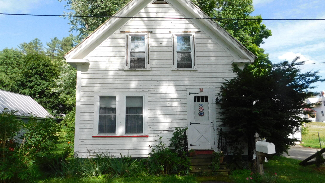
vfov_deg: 44.3
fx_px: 224
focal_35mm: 26
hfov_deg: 71.9
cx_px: 165
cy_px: 100
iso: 125
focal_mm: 4
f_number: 3
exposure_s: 1/1000
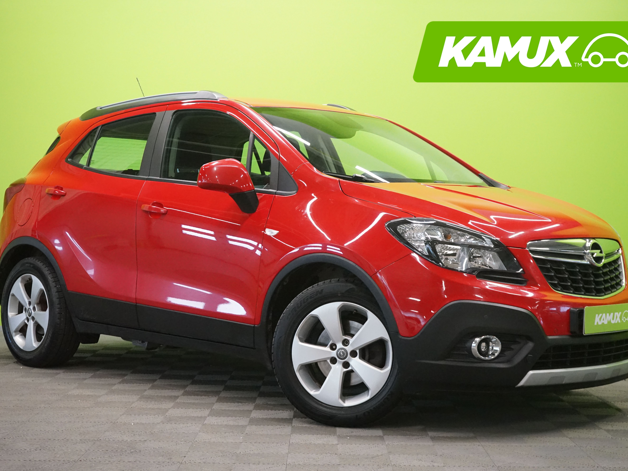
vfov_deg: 24.0
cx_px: 324
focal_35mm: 61
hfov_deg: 31.7
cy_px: 236
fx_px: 1107
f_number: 5.6
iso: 6400
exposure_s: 1/320
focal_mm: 56
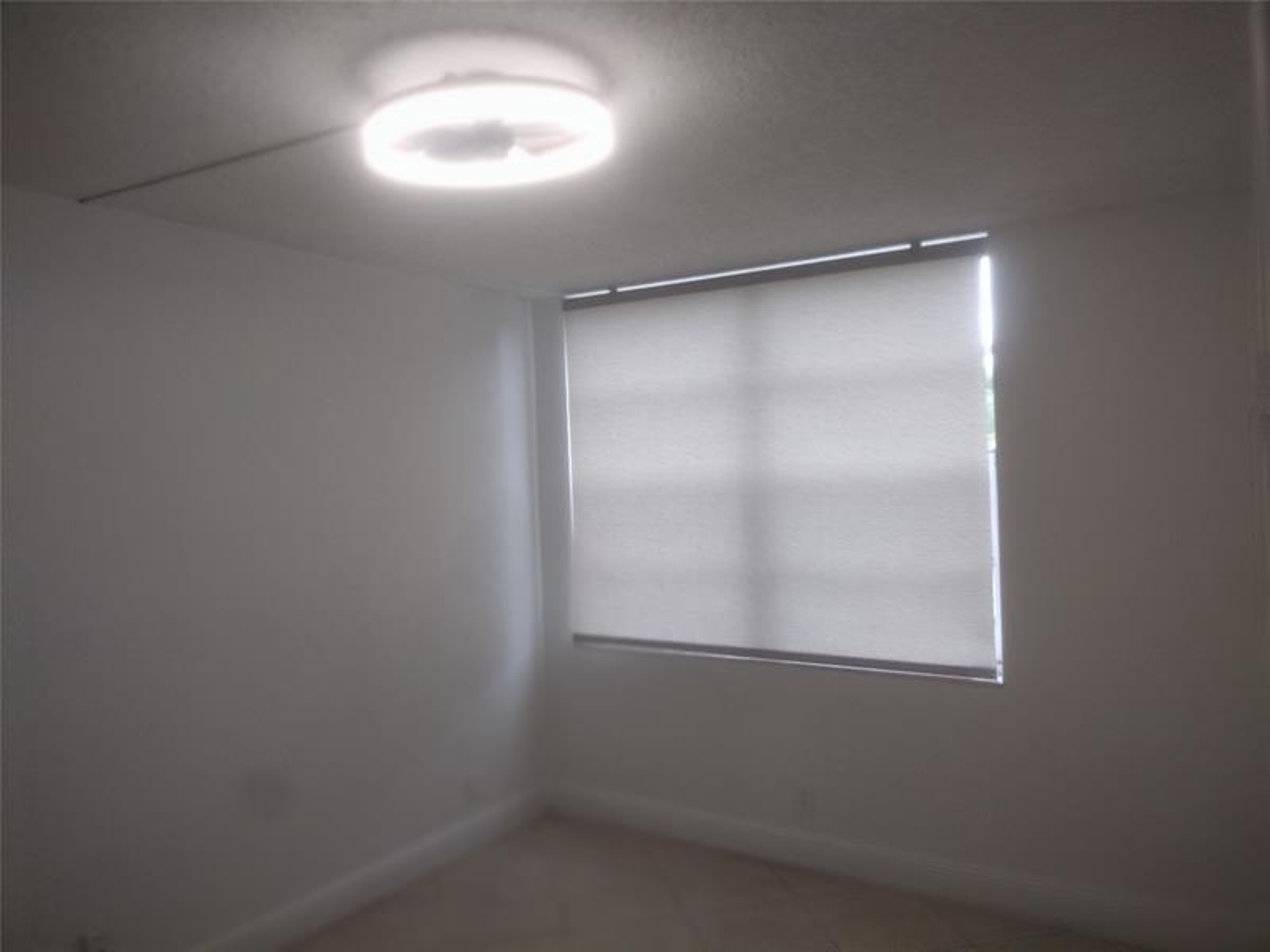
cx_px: 635
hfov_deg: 65.3
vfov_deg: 51.4
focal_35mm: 27
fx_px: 991
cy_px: 476
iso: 145
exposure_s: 1/120
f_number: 1.7
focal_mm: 4.71
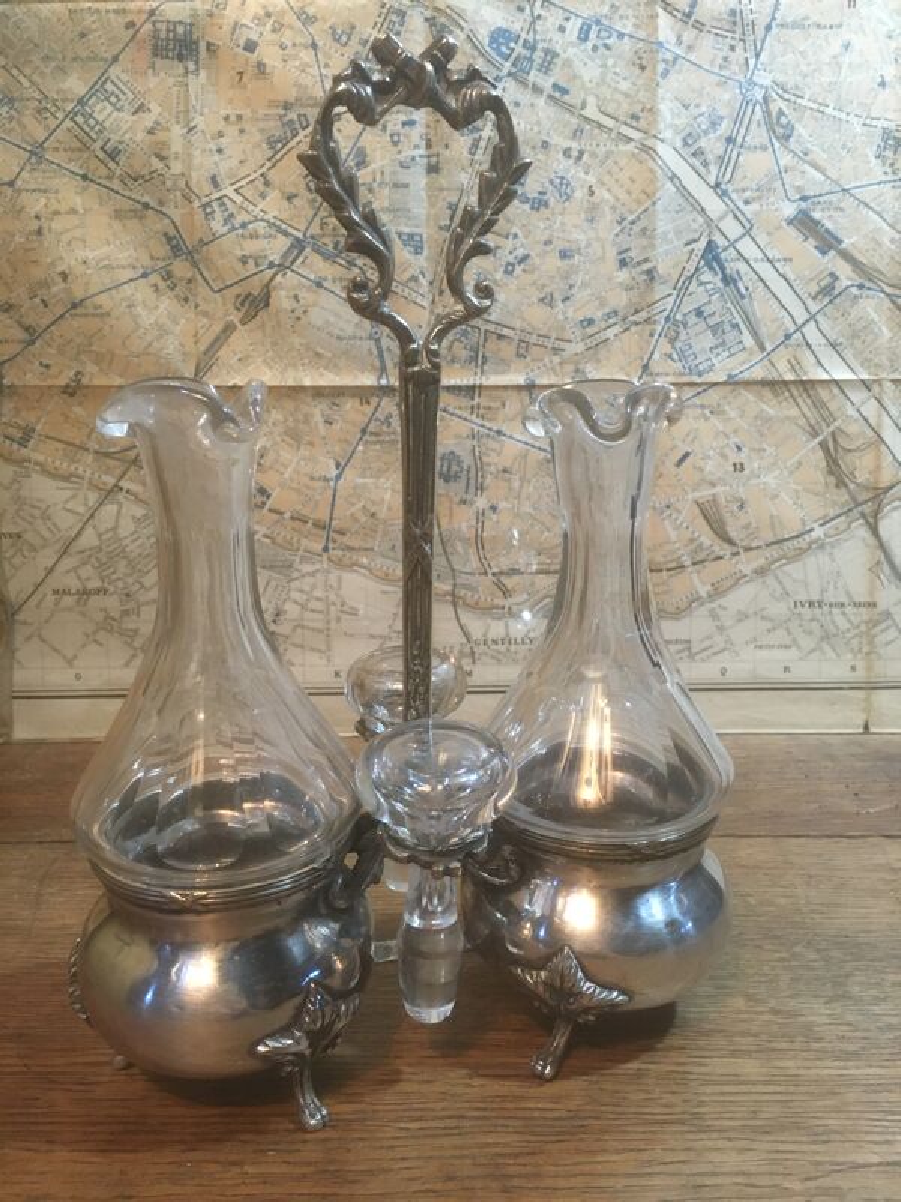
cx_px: 450
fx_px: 1006
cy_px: 601
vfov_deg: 61.7
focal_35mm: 29
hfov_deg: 48.2
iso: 200
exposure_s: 1/20
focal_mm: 4.15
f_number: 2.2
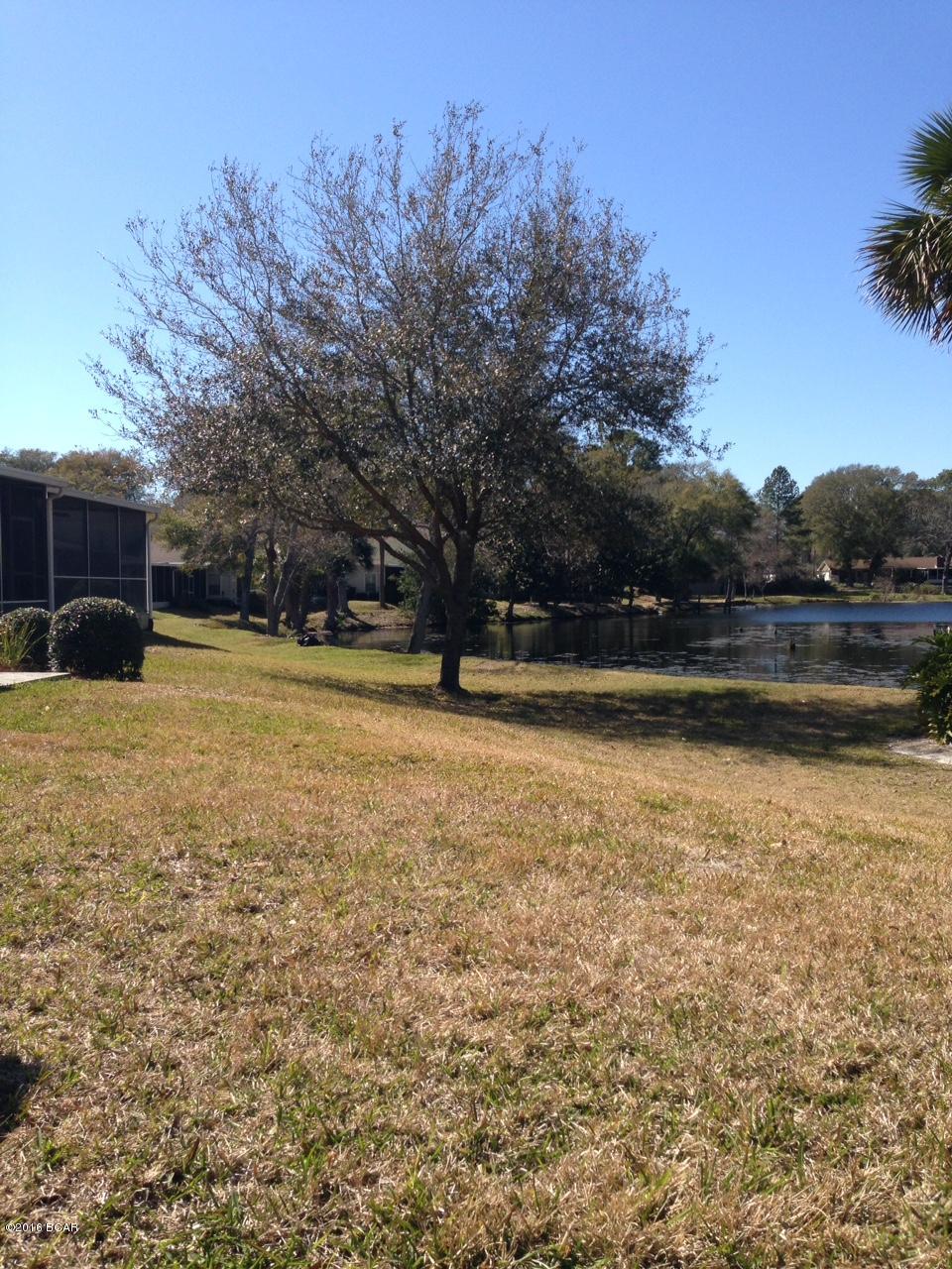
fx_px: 1210
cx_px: 476
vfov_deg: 55.4
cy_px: 634
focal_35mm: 33
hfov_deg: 42.9
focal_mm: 4.12
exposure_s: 1/1323
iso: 50
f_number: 2.4
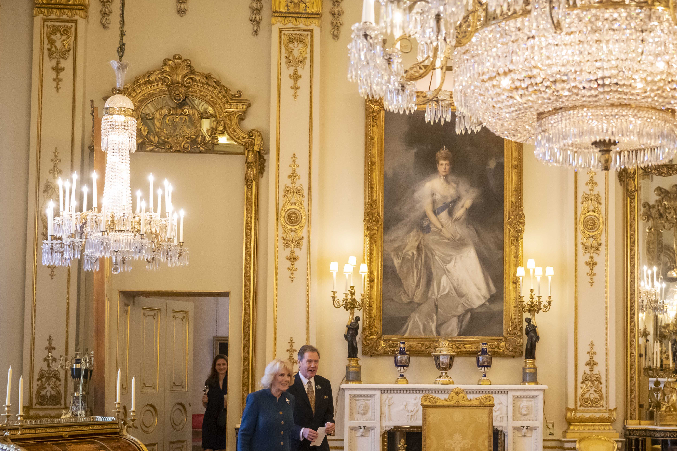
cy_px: 303
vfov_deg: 24.1
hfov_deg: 35.4
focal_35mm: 56
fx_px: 1053
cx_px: 431
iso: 3200
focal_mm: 34
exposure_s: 1/400
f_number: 2.8
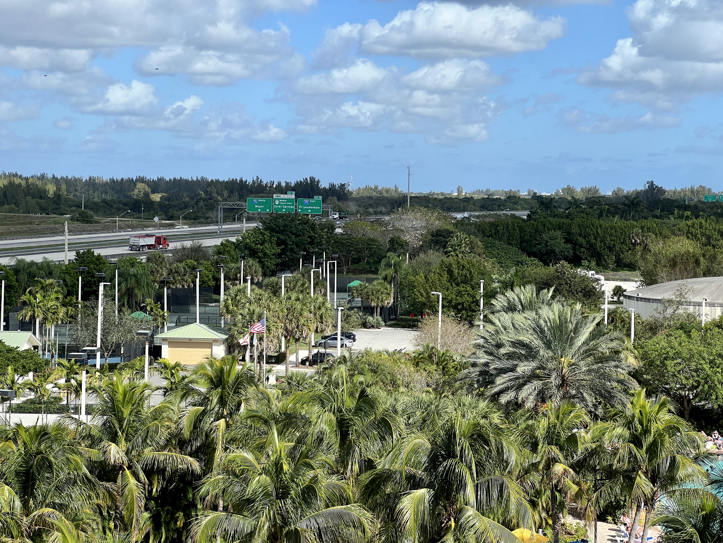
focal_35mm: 77
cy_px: 272
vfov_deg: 19.1
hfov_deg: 25.3
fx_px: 1608
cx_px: 362
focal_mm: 9
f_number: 2.8
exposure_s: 1/919
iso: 32
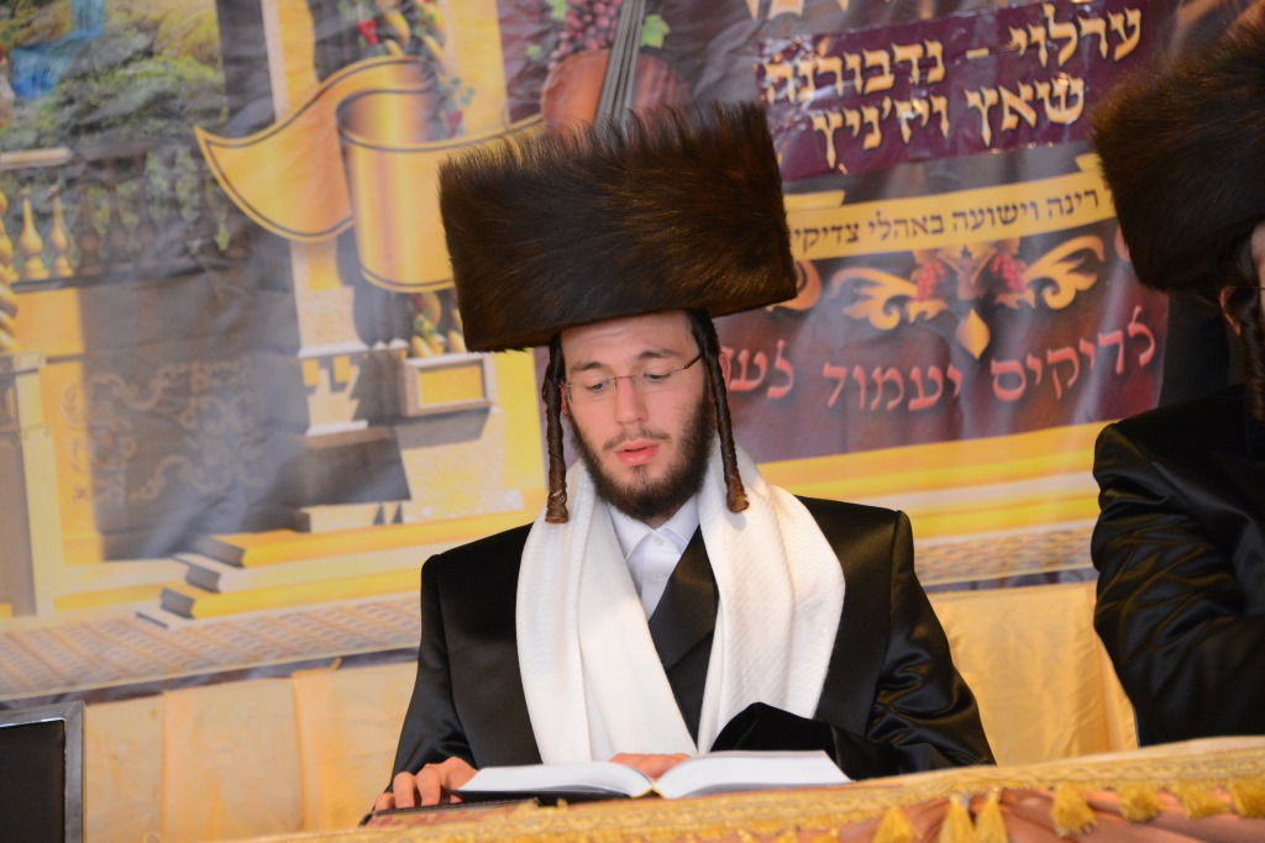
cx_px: 632
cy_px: 422
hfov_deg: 16.8
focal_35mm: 122
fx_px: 4287
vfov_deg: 11.2
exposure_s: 1/60
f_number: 5.6
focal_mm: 122
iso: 5000
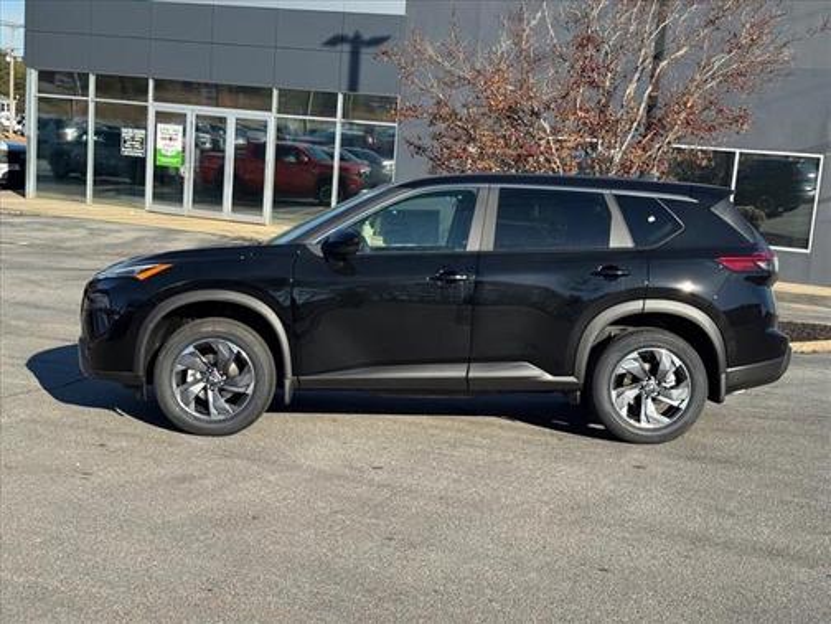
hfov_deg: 39.7
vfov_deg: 30.3
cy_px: 312
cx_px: 416
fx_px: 1152
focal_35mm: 48
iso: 64
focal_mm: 6.76
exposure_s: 1/2331
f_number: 1.78
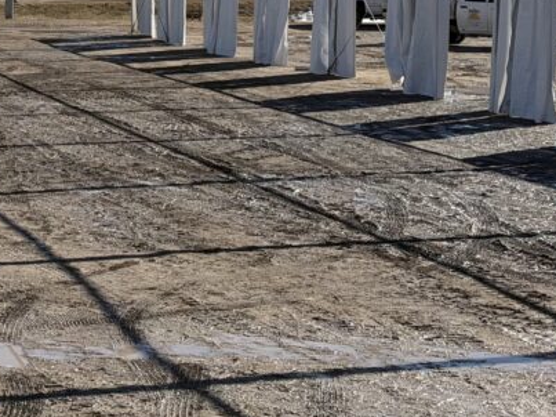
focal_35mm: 122
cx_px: 90
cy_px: -52
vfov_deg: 11.9
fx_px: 1959
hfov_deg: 16.0
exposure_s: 1/7874
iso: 64
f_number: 1.78
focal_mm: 6.76
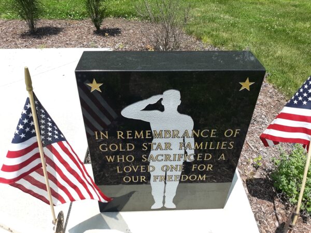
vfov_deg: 49.7
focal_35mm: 28
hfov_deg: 63.4
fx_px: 252
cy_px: 116
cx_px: 156
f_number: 1.7
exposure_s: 1/1036
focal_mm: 3.7
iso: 40
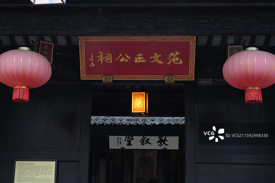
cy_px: 92
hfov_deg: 35.1
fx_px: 435
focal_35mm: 57
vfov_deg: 23.8
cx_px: 138
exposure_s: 1/250
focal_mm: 57
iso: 5000
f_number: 10
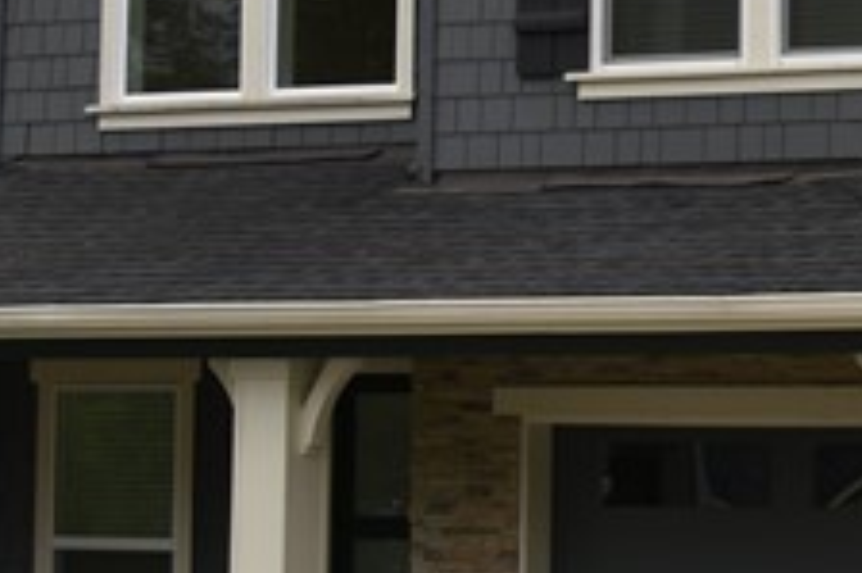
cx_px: 1251
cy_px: -146
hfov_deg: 10.5
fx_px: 4522
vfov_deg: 7.2
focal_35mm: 189
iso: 100
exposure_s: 1/250
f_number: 6.3
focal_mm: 26
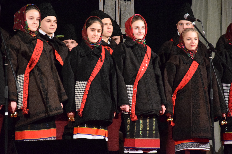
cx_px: 120
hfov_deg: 12.5
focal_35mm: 165
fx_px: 1060
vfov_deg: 8.3
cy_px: 78
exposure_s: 1/50
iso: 6400
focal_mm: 105
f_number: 5.6
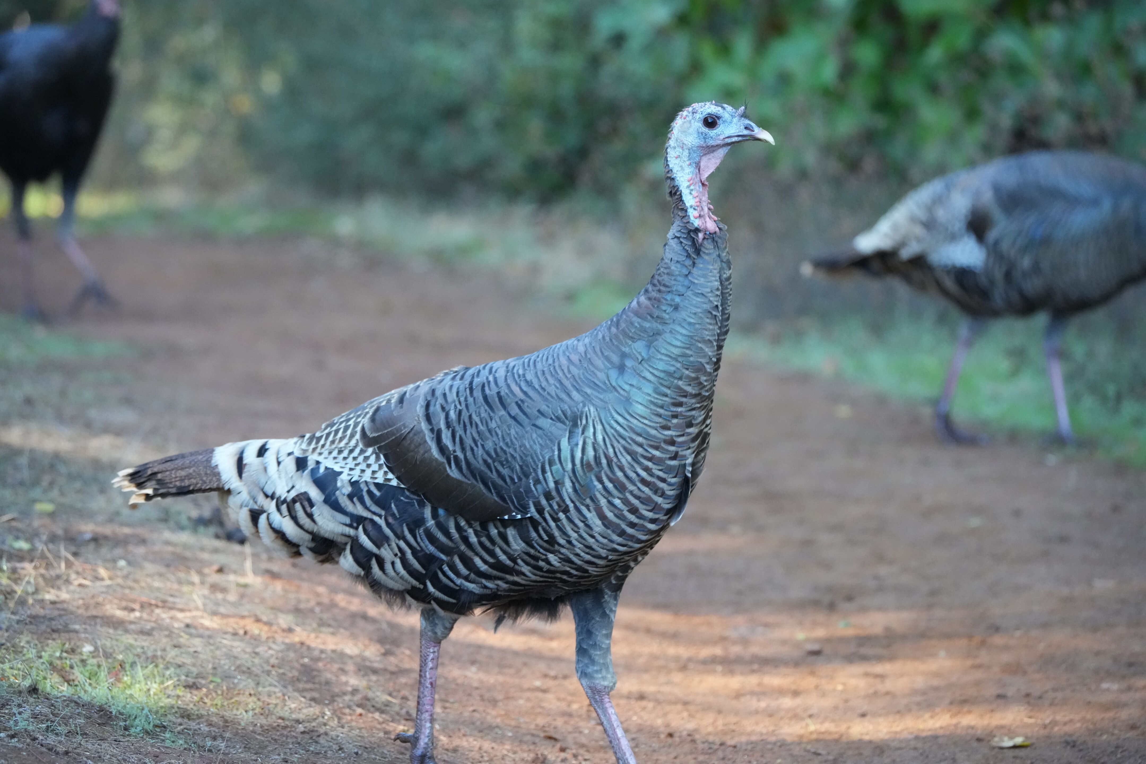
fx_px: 6493
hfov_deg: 10.1
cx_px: 573
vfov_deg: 6.7
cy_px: 382
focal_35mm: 204
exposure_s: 1/800
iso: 8000
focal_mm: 204
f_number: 6.3
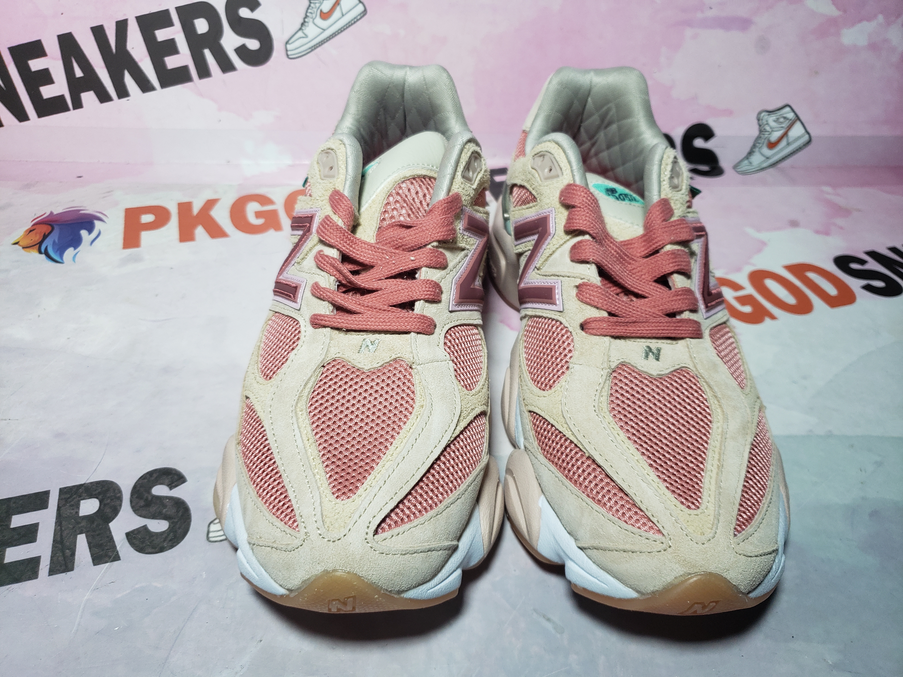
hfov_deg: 67.3
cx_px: 452
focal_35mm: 26
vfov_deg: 53.1
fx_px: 678
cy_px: 338
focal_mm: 4.3
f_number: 1.5
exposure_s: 1/441
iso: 50
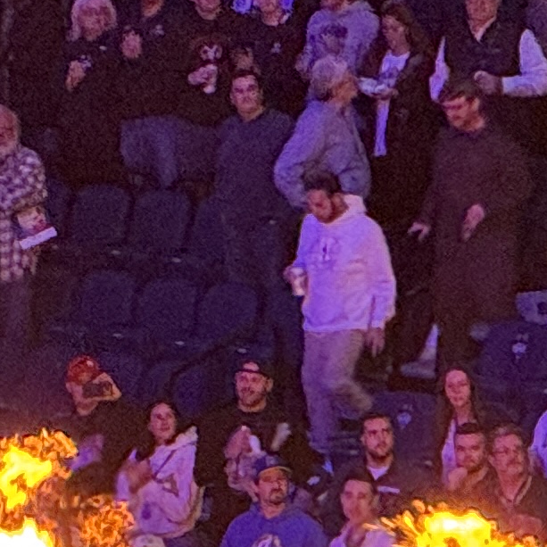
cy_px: 1131
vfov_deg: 2.5
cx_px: 50
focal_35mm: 698
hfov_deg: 2.5
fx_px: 12479
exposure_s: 1/99
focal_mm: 15.66
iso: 200
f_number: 2.8
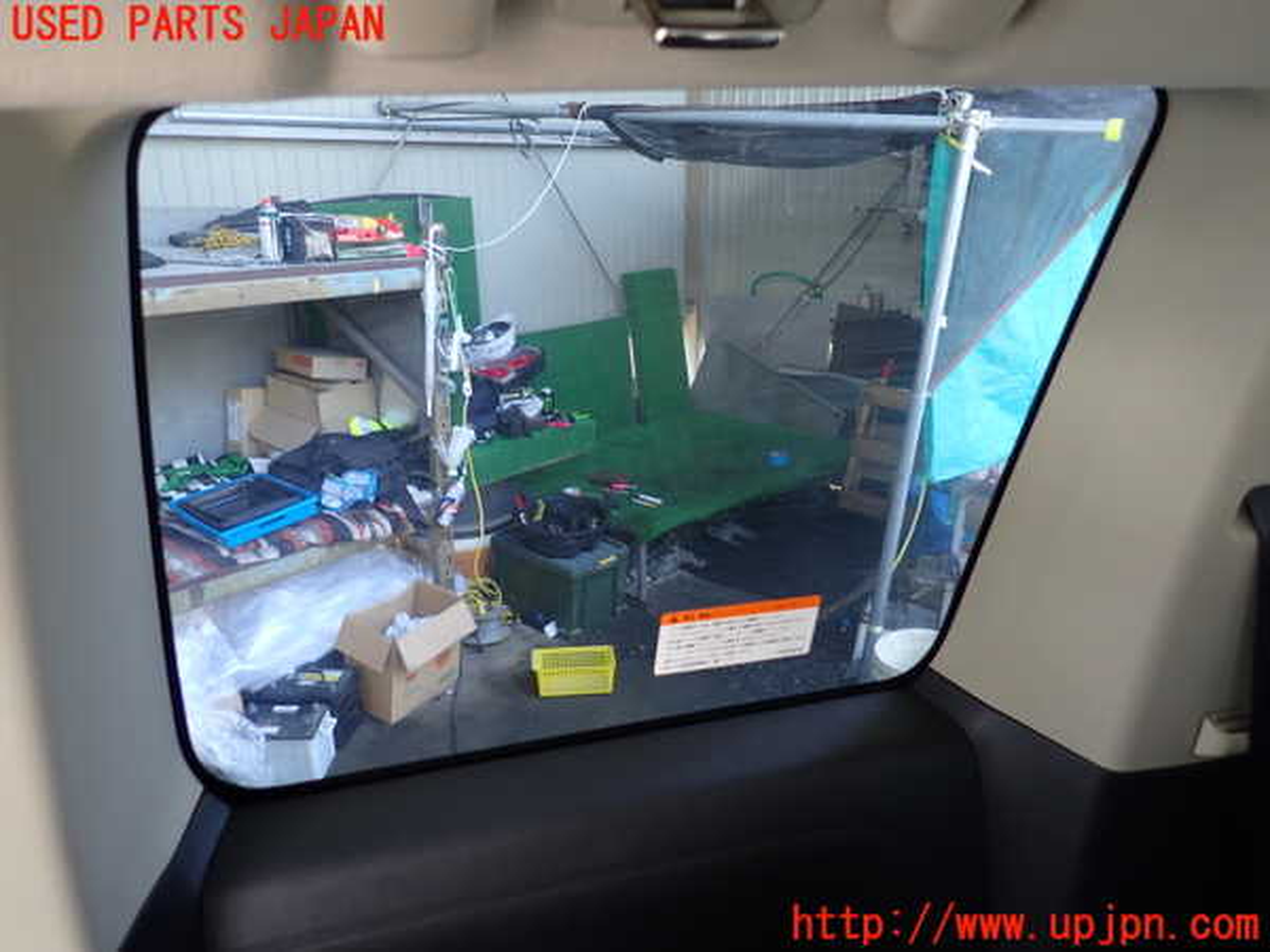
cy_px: 476
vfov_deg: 54.9
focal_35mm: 25
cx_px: 635
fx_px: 917
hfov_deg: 69.4
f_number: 2
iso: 200
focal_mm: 4.5
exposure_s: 1/50
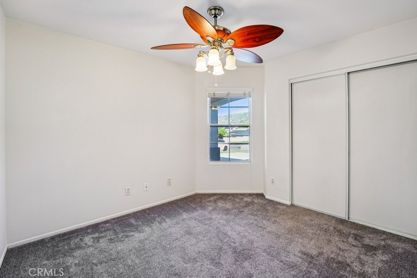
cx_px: 217
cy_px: 130
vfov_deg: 77.2
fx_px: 174
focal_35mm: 15
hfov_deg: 100.3
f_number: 8
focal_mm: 14
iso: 400
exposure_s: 1/30
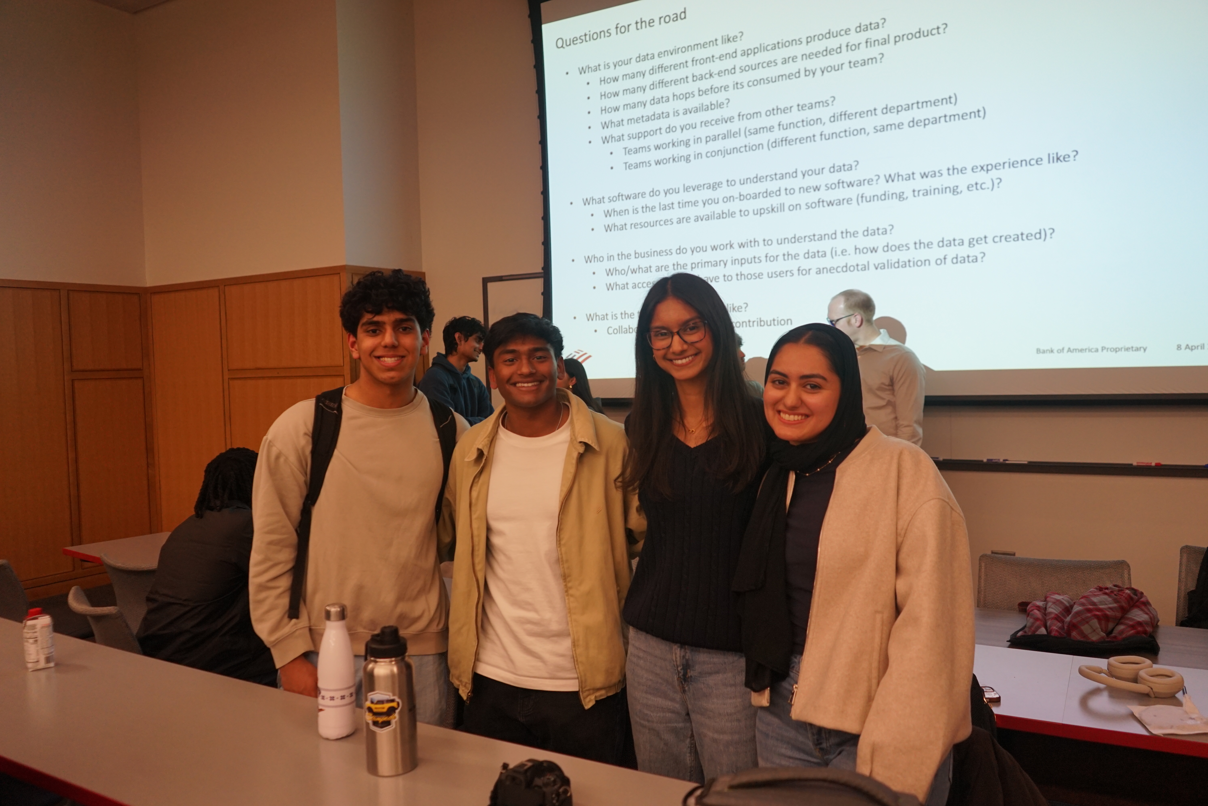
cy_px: 403
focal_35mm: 28
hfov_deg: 65.5
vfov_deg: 46.4
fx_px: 939
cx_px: 604
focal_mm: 28
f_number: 3.5
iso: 800
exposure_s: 1/125
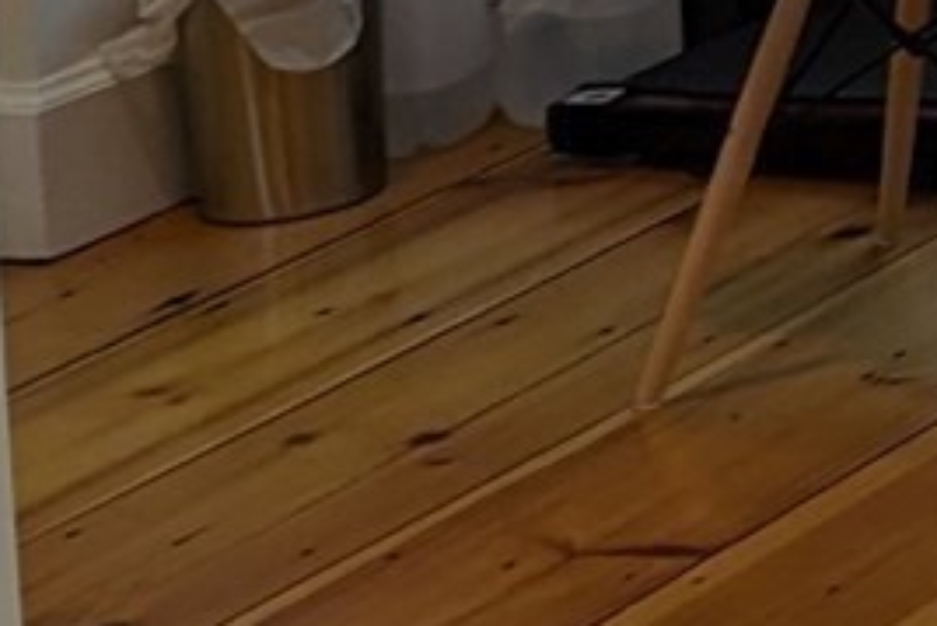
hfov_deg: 9.1
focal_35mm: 190
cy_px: -934
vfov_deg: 6.8
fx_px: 4948
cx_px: 2598
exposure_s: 1/145
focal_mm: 6.81
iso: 40
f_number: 1.85
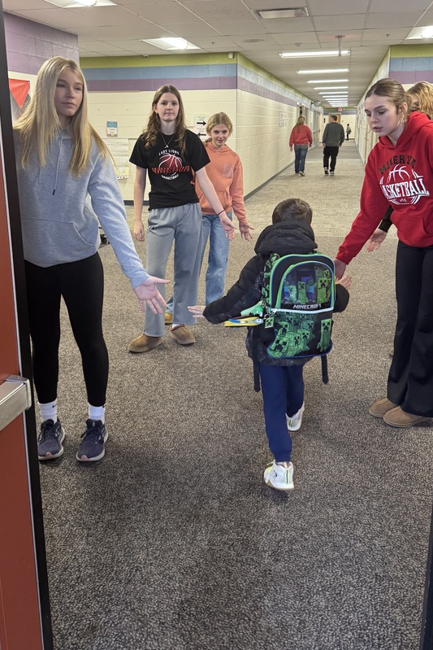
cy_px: 262
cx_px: 198
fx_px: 577
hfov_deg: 41.1
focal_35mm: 32
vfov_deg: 58.3
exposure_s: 1/60
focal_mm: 6.76
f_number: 1.78
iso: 320
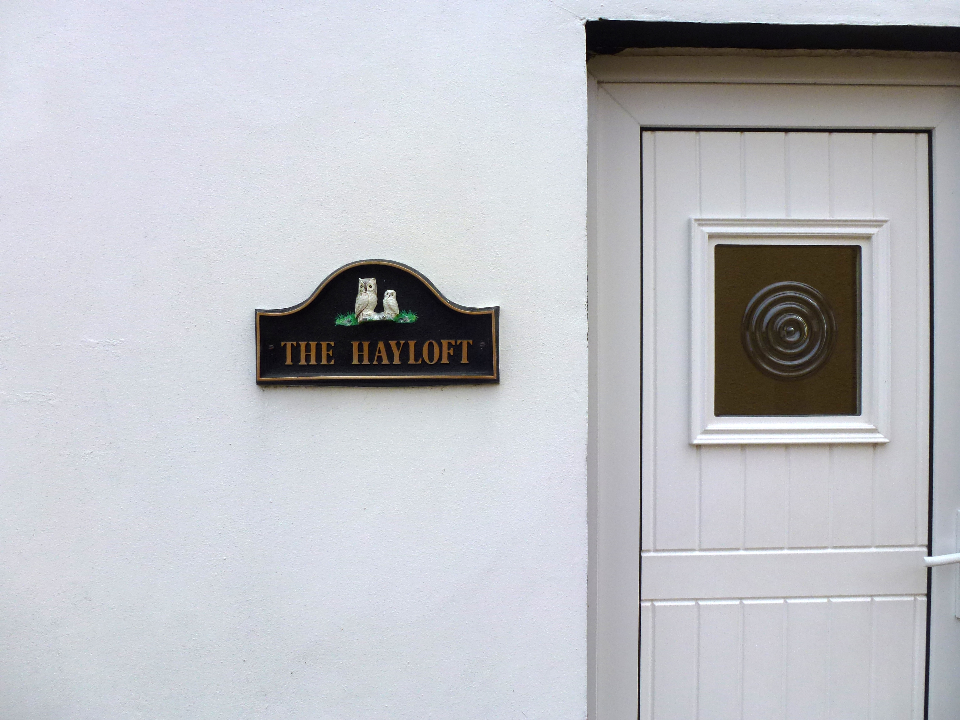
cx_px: 480
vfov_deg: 56.8
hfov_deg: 71.6
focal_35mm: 24
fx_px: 666
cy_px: 360
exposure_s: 1/125
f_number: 4
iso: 100
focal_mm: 4.3
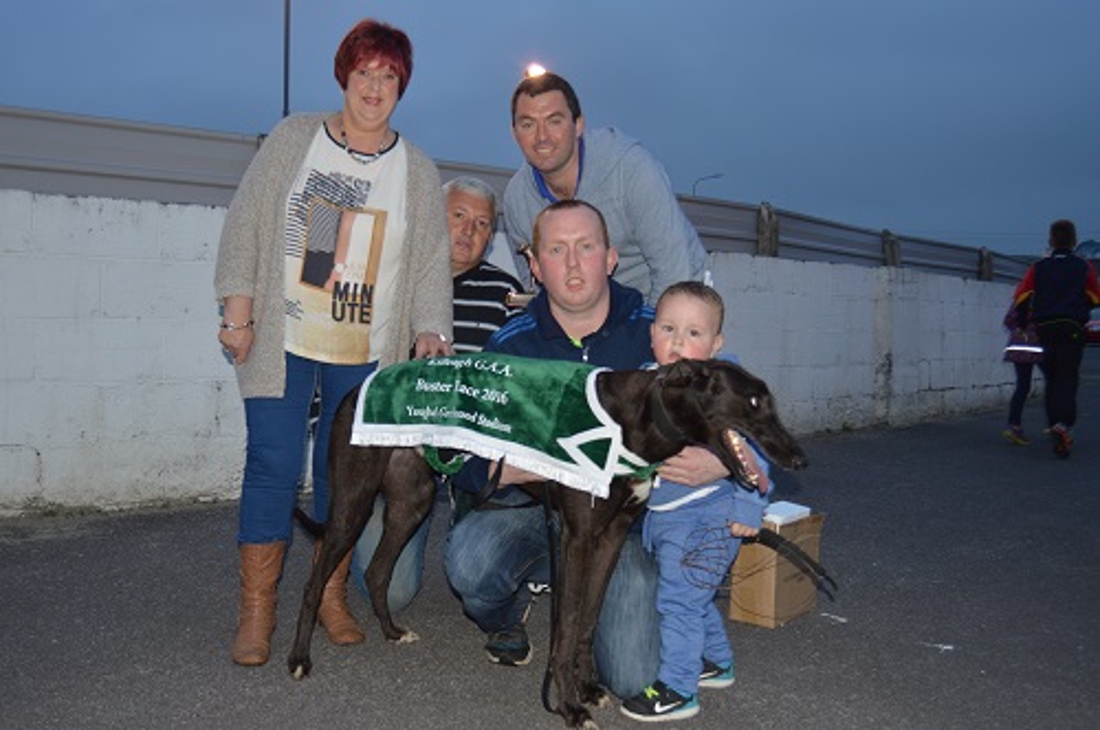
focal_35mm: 34
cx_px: 550
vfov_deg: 38.3
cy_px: 365
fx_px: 1053
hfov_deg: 55.2
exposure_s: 1/60
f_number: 3.8
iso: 200
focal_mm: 23
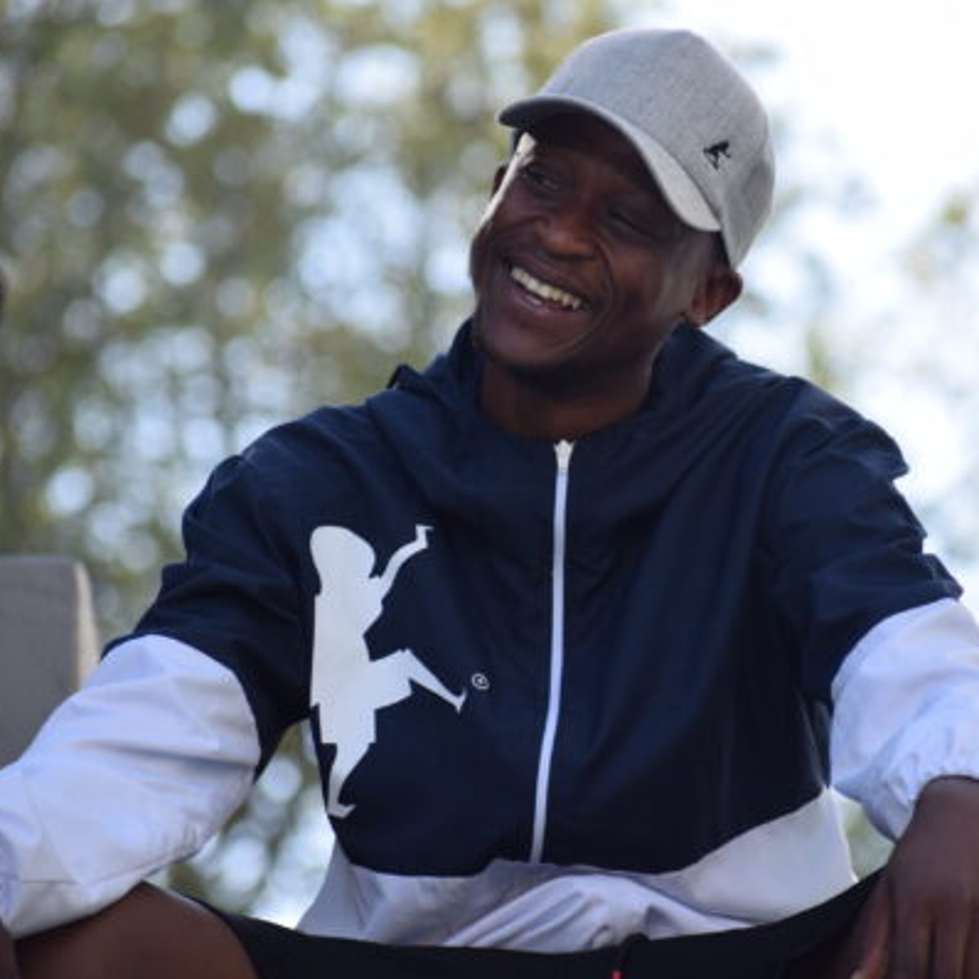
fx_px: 10772
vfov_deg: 5.2
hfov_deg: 5.2
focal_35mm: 337
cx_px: 563
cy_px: 490
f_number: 5.6
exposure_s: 1/125
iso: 100
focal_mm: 175
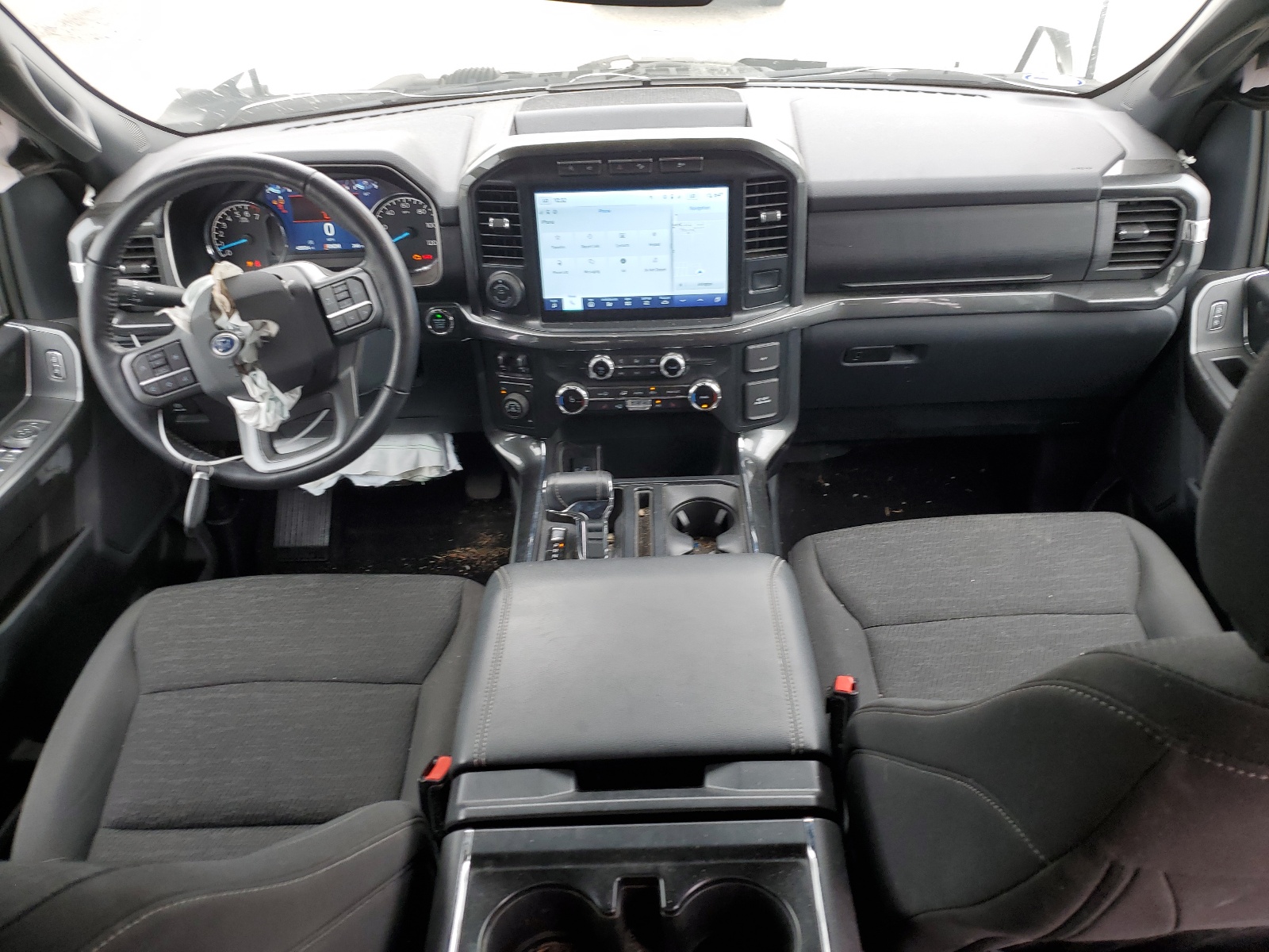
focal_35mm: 26
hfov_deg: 67.3
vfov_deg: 53.1
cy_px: 476
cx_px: 634
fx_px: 953
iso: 50
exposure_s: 1/141
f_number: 1.5
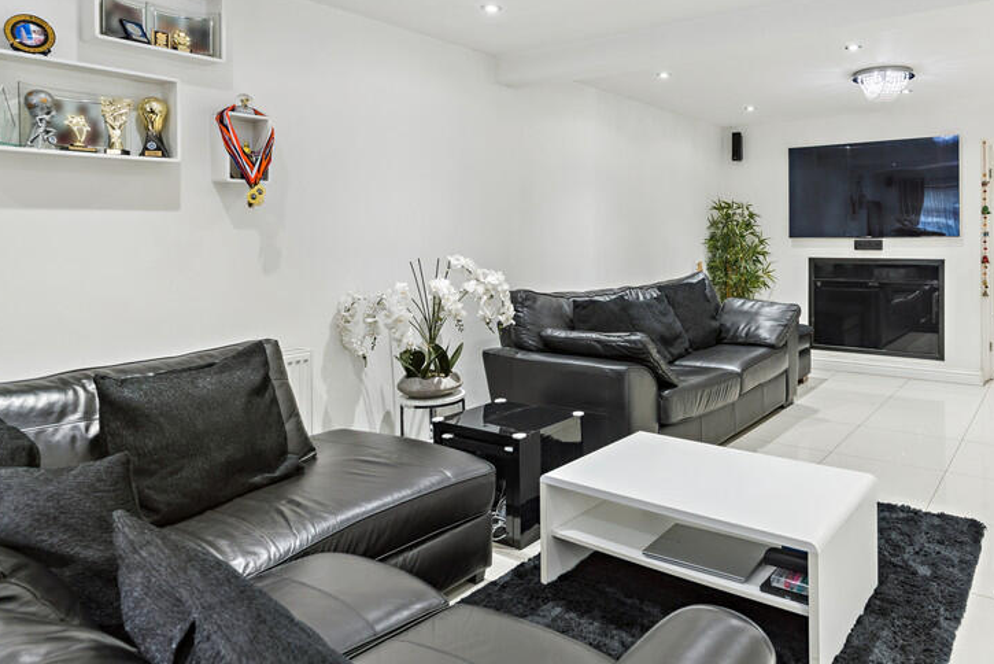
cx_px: 661
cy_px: 244
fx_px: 663
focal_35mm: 24
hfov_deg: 71.6
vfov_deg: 52.5
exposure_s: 1/15
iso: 400
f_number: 6.3
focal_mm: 17
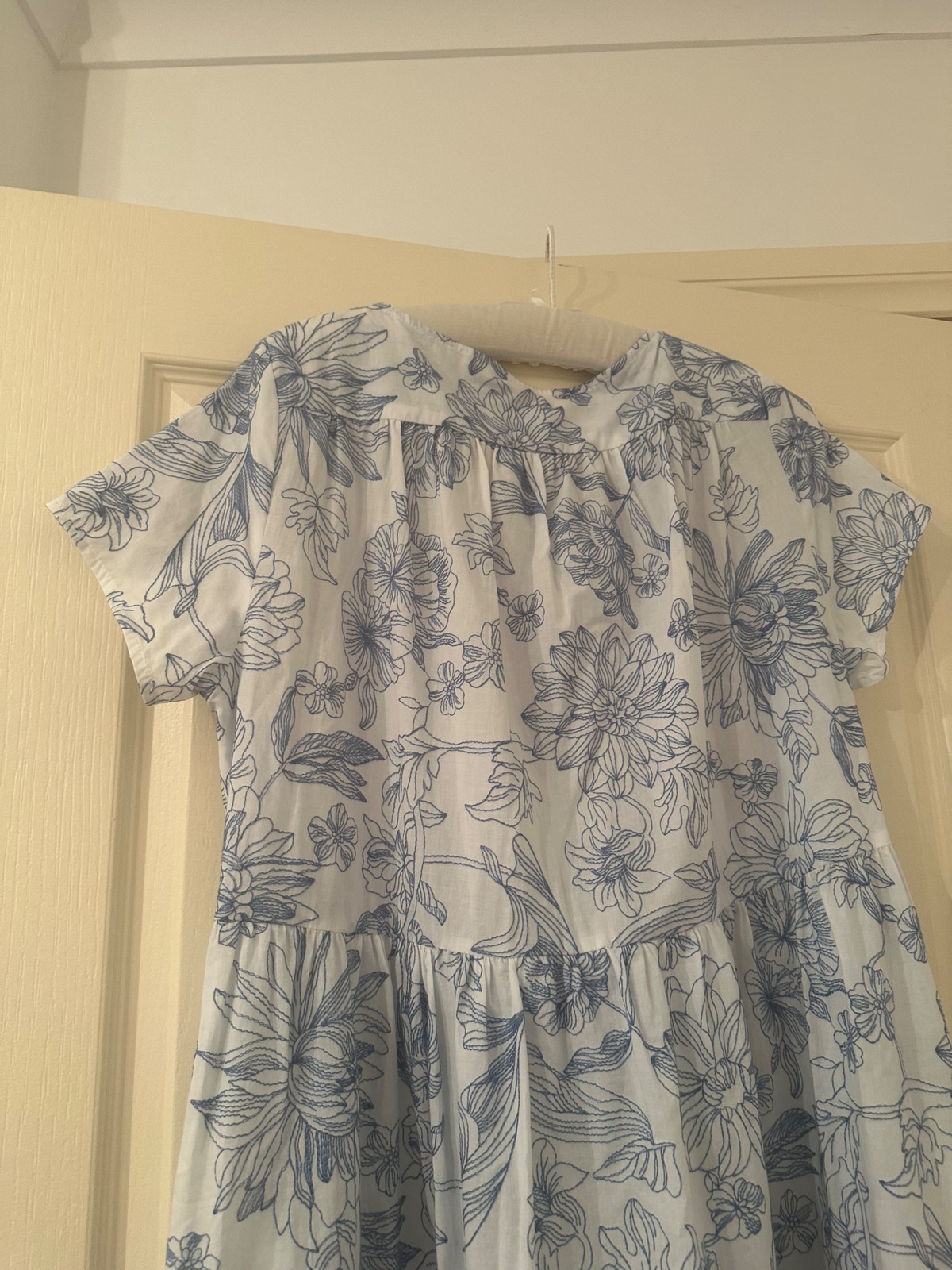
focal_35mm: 24
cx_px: 476
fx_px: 880
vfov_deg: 71.6
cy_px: 635
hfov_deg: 56.8
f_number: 1.78
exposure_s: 1/50
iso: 250
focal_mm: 6.86
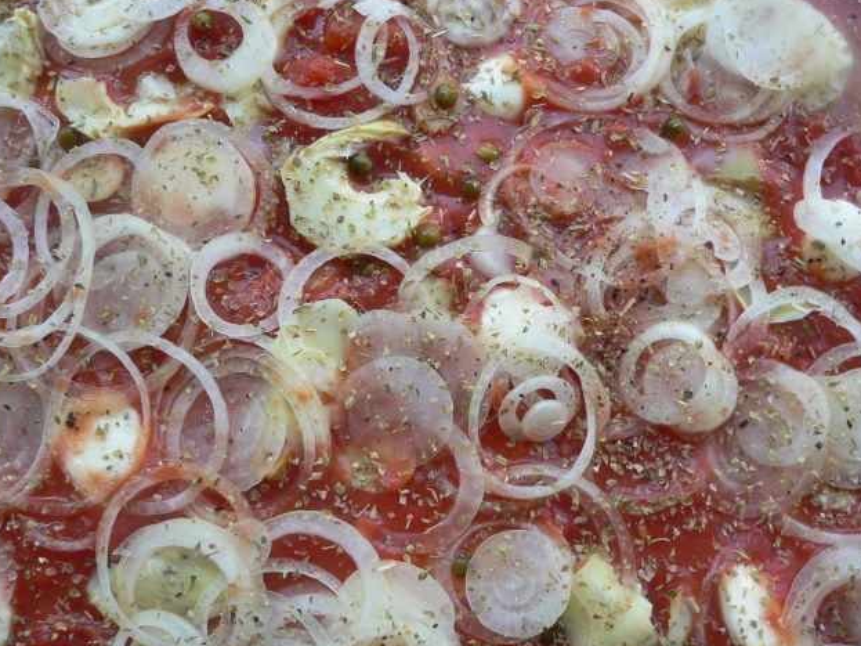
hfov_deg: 50.1
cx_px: 427
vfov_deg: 38.7
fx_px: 920
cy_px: 325
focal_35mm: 37
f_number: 2.8
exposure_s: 1/80
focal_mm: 6
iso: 80
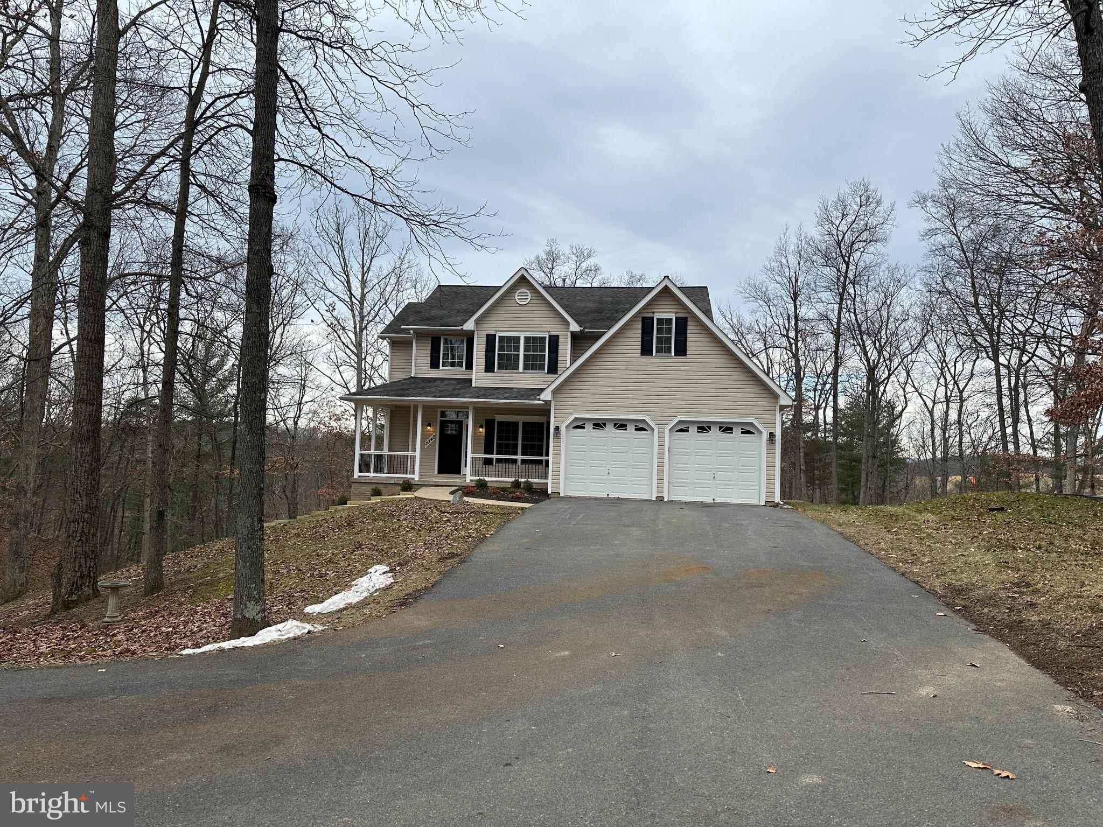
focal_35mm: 24
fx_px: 765
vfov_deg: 56.8
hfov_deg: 71.6
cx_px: 552
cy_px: 414
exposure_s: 1/1473
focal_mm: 6.86
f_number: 1.78
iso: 80
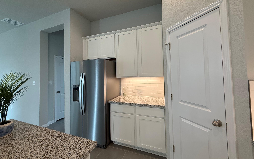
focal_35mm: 15
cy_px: 72
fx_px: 104
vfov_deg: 74.6
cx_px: 127
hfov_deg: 101.5
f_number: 2.2
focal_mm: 2.22
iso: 125
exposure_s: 1/120
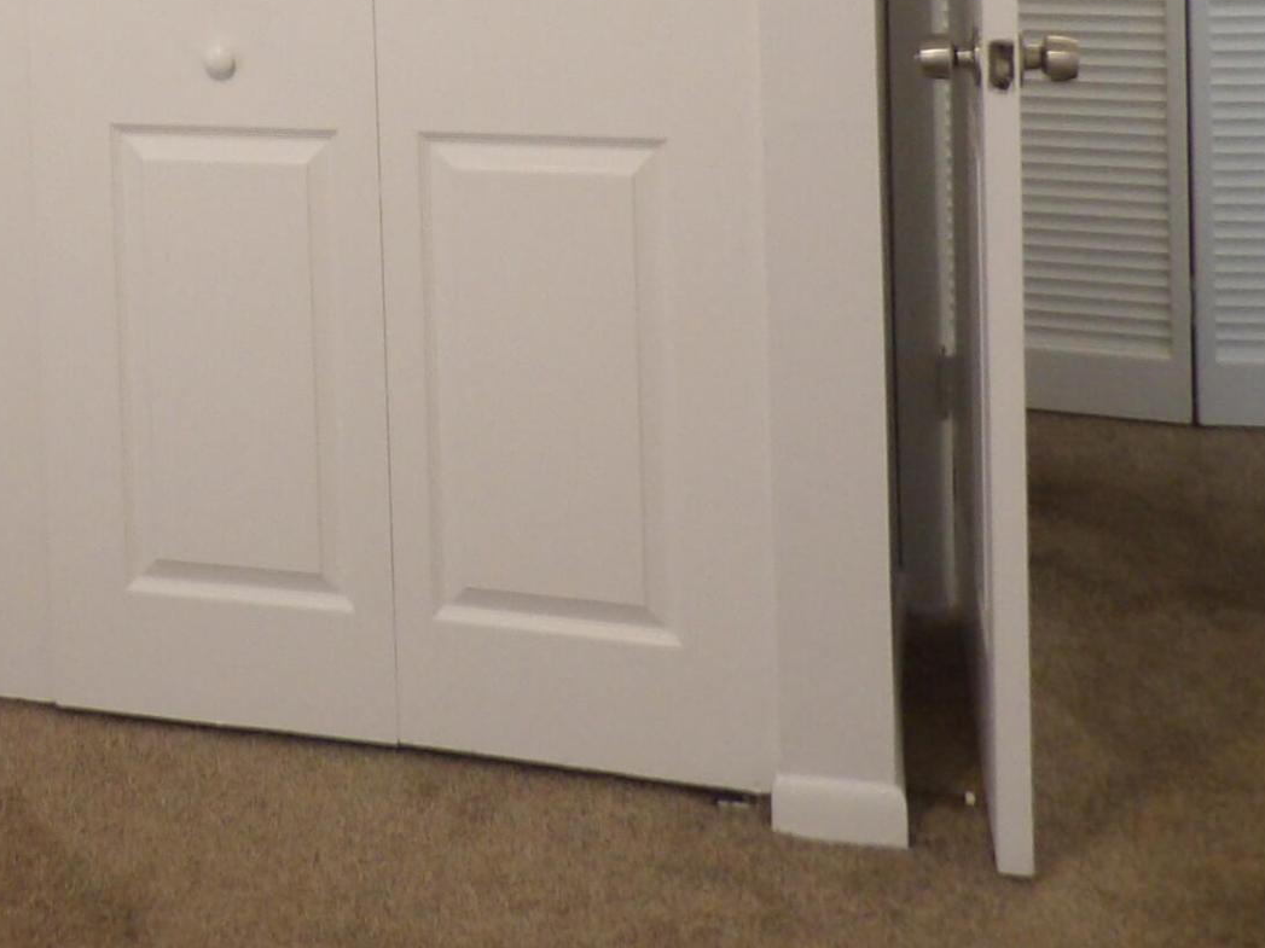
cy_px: -182
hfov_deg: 27.3
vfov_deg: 20.8
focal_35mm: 66
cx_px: -70
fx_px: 2412
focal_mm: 4.3
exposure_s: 1/17
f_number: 3.2
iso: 258
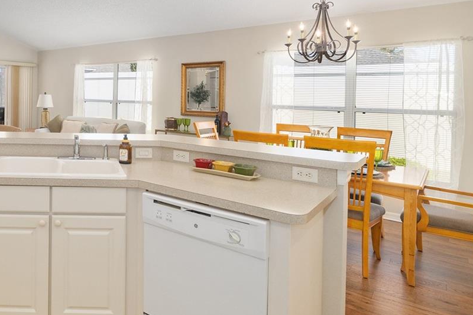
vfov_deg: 45.5
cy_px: 100
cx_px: 73
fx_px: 368
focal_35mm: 28
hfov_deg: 58.6
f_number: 8
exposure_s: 1/50
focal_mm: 14
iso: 400
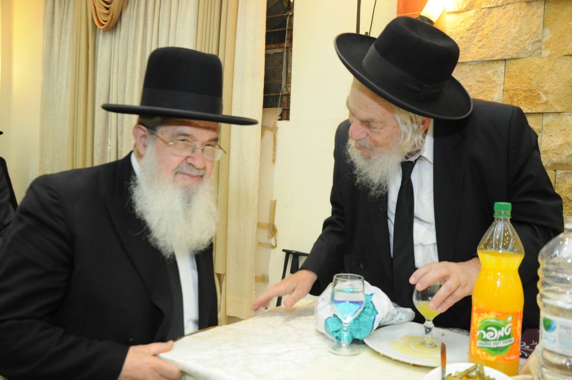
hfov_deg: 59.6
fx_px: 500
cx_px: 286
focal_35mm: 32
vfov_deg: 41.6
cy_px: 190
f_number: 5.6
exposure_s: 1/50
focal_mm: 21
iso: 800
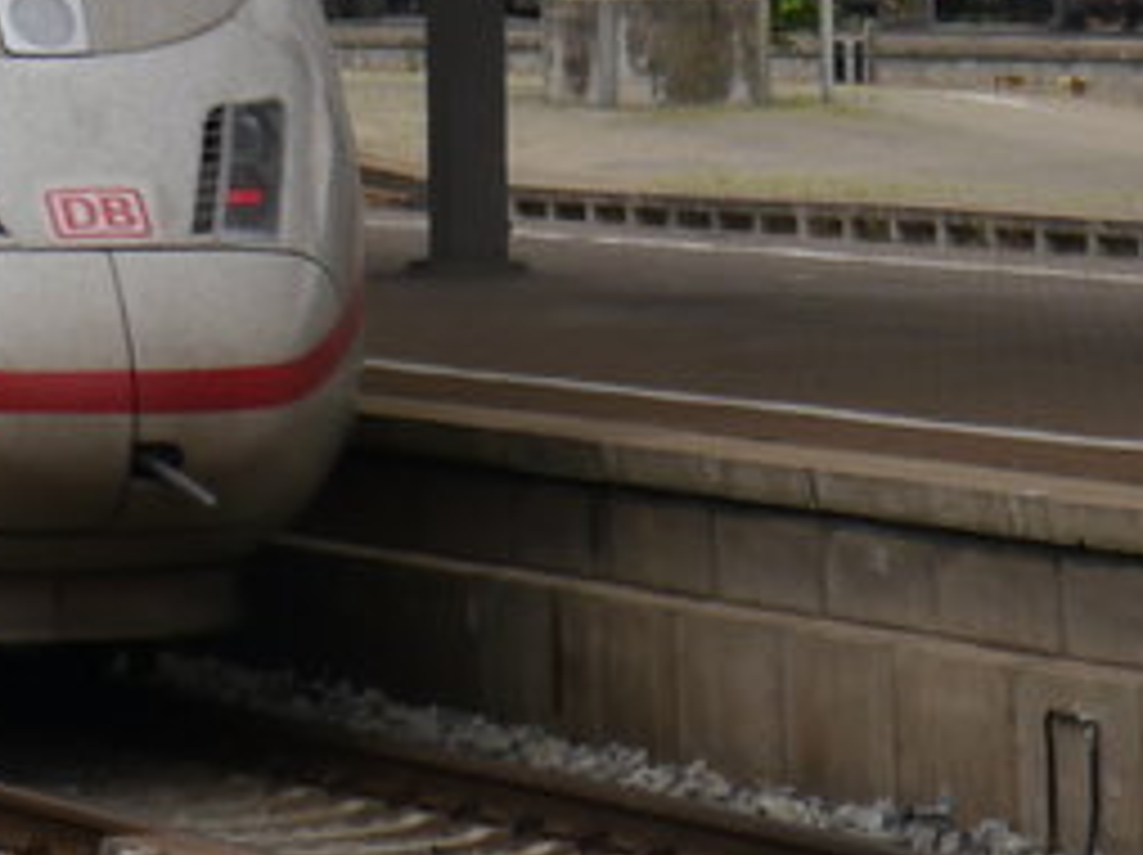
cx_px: -536
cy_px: -58
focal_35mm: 397
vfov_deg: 3.7
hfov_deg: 5.0
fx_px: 13096
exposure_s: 1/160
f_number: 5.6
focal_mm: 42
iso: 160
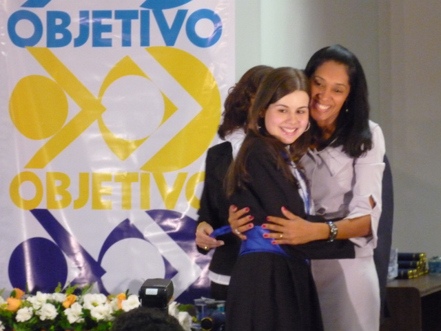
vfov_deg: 9.3
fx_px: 2038
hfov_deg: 12.3
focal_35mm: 160
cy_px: 166
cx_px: 220
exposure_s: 1/30
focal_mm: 26
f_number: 5.9
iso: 800
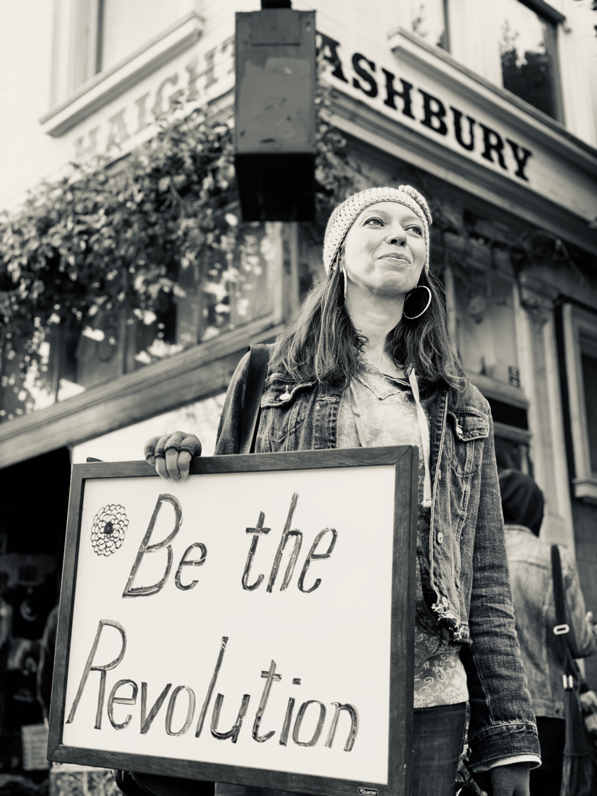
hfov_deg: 28.0
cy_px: 398
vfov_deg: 36.8
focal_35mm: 52
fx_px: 1196
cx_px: 298
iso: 16
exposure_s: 1/176
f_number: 2.4
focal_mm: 6
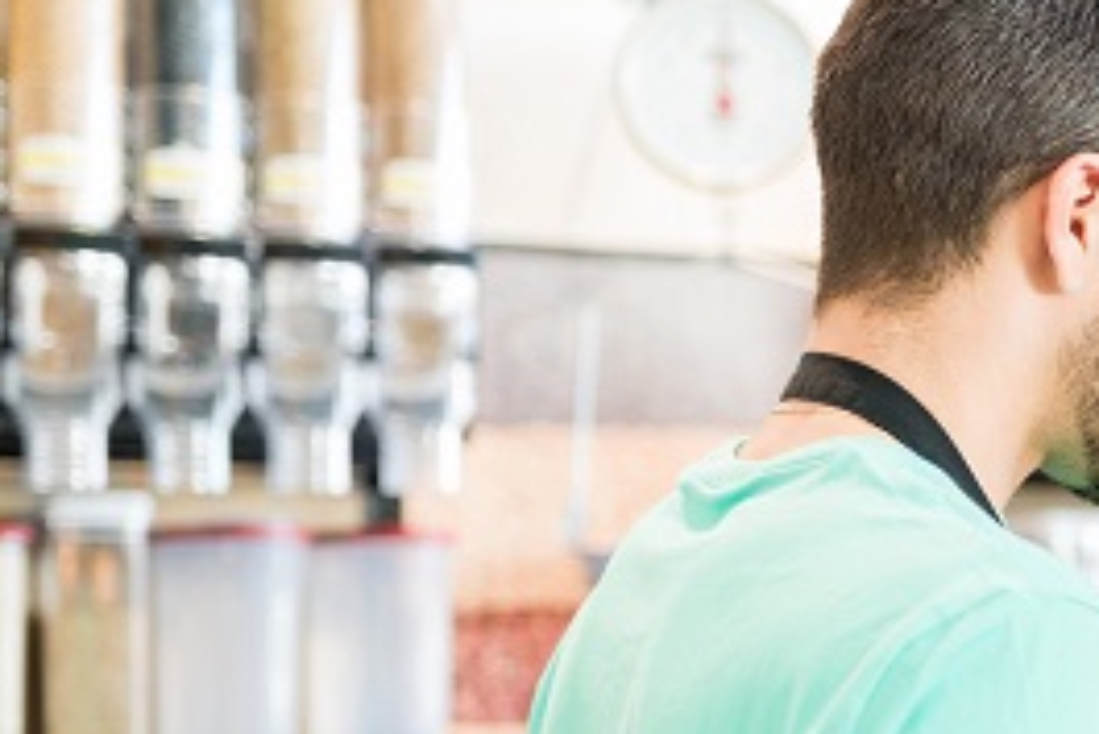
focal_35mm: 99
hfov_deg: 19.0
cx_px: 1456
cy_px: 626
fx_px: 3024
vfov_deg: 13.7
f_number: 1.8
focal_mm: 35
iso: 400
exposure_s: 1/125
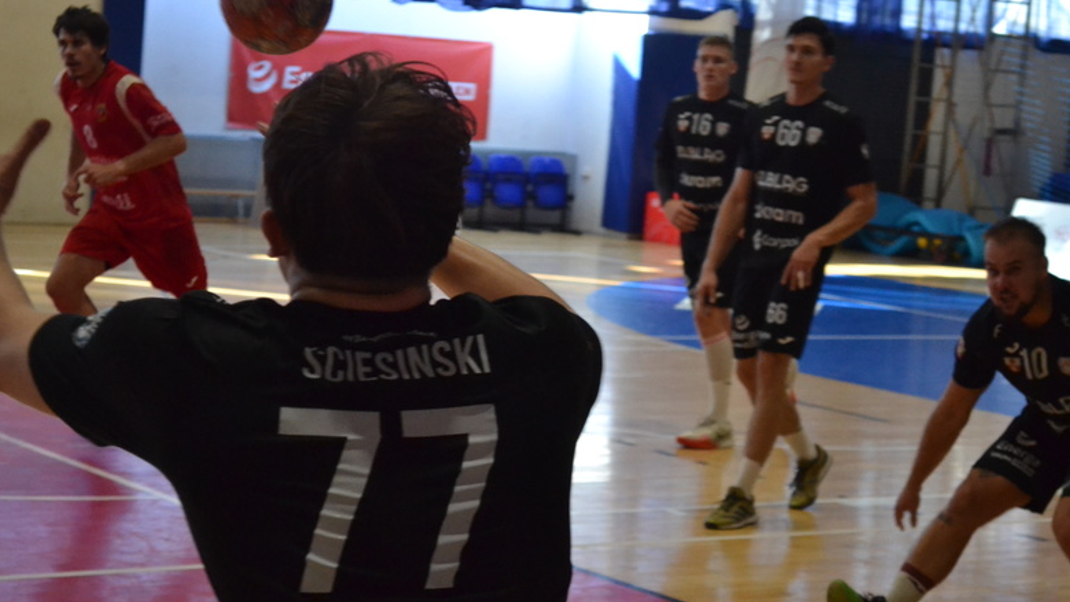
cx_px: 567
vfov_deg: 12.8
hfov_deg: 22.6
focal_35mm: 95
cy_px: 339
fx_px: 2683
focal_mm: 55
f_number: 5.6
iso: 3200
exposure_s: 1/400
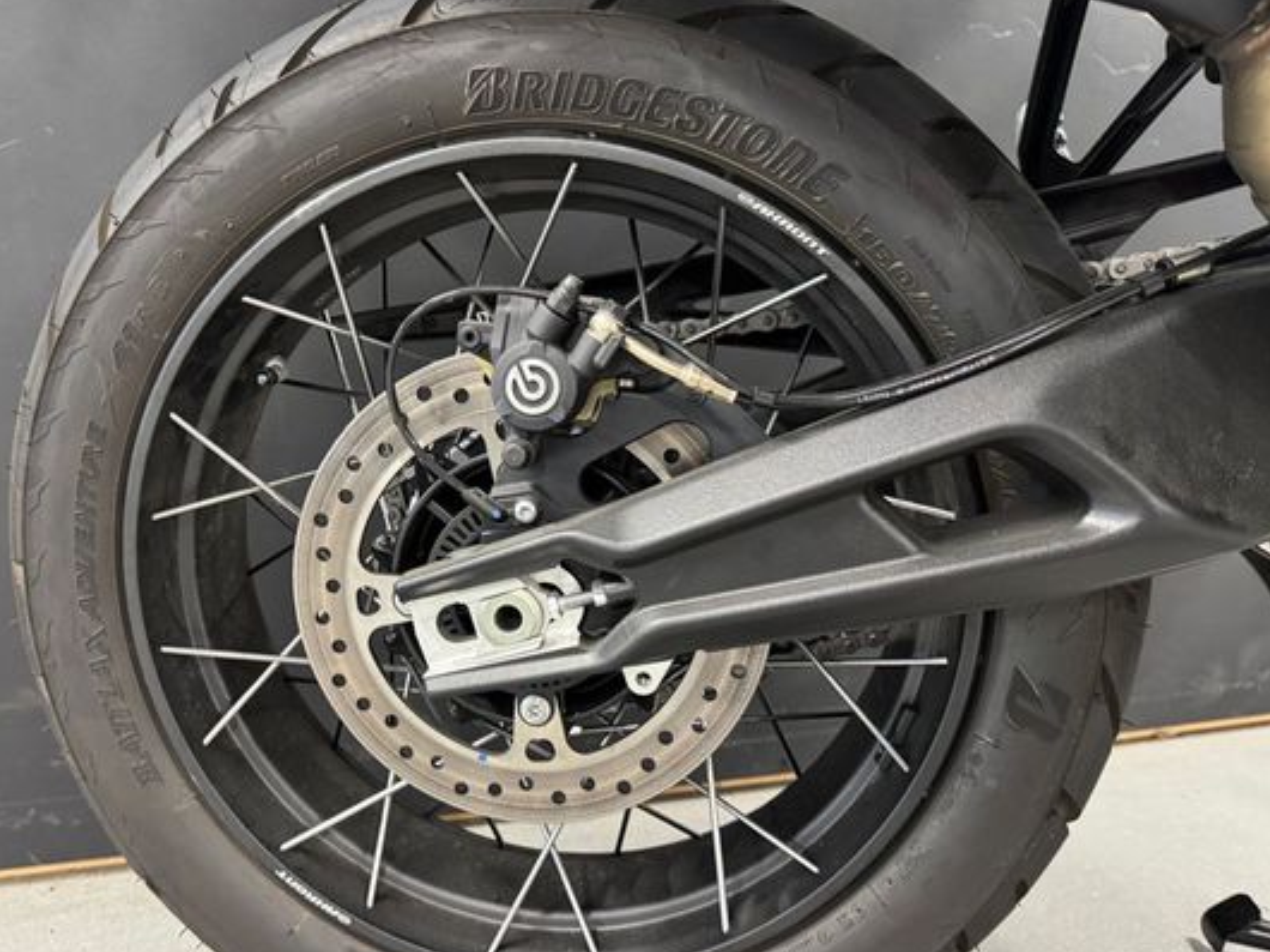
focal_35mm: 29
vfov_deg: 48.1
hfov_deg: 61.4
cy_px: 520
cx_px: 549
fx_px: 1063
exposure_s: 1/50
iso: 640
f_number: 1.78
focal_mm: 6.76
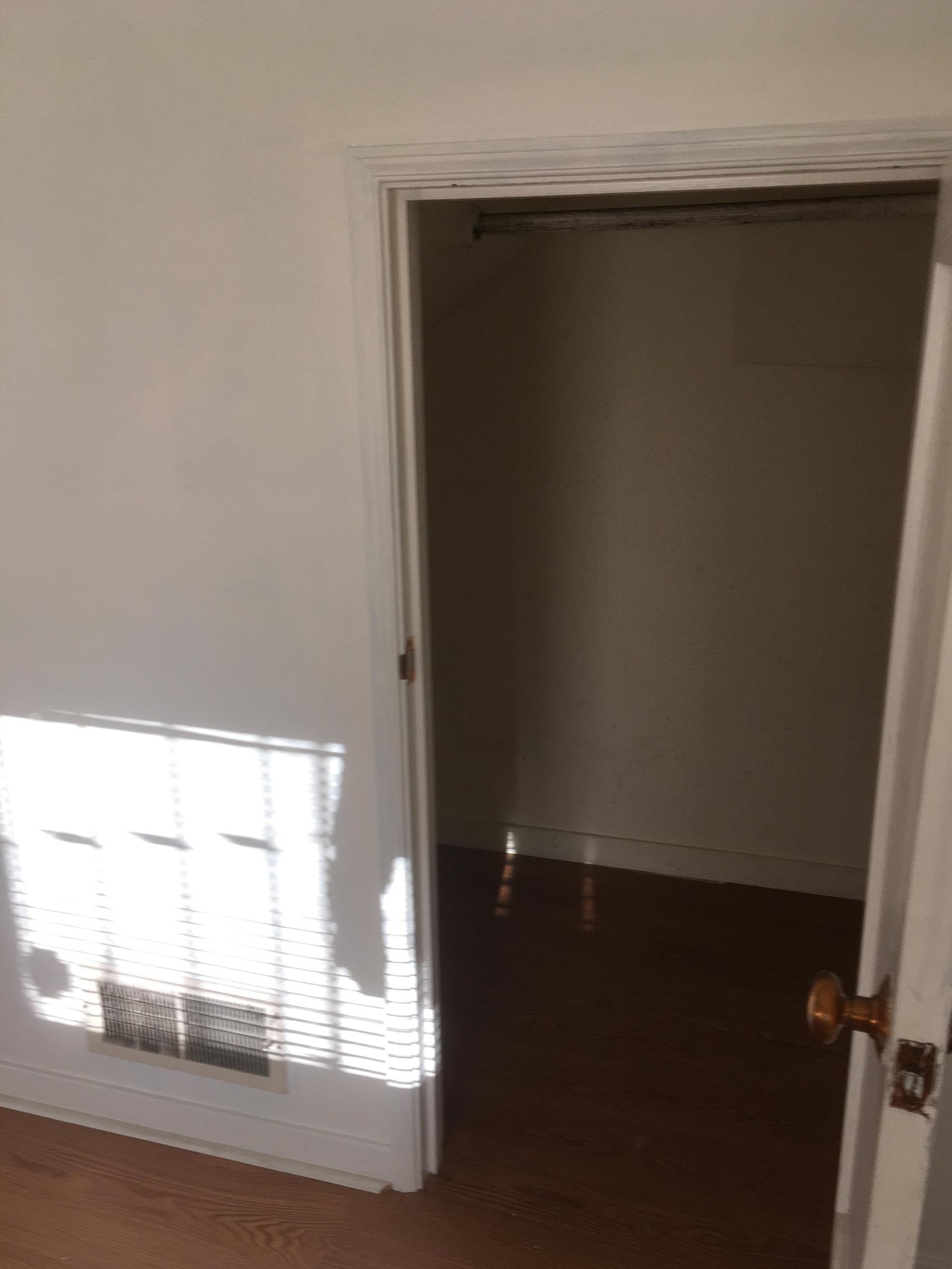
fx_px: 1100
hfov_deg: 46.8
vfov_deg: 60.0
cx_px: 491
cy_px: 626
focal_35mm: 30
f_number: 2.2
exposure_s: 1/60
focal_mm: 4.15
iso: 32
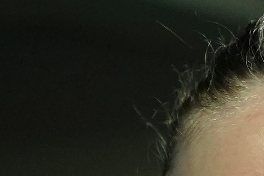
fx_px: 2596
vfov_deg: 3.8
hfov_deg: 5.8
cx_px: 346
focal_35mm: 354
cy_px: 489
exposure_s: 1/640
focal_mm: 46
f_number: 4
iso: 2000
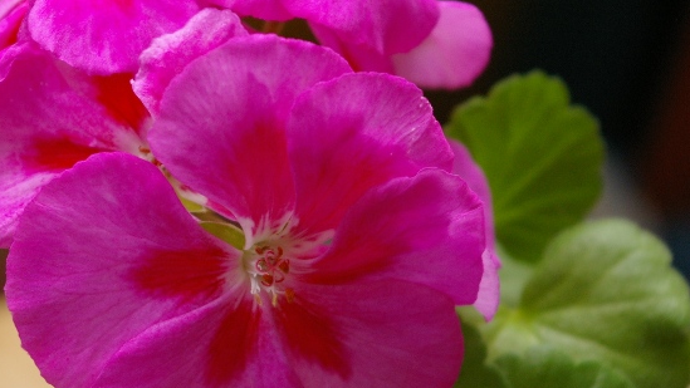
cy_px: 186
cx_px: 267
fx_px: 2301
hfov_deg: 17.0
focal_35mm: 126
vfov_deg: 9.6
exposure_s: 1/45
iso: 800
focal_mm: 55
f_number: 8
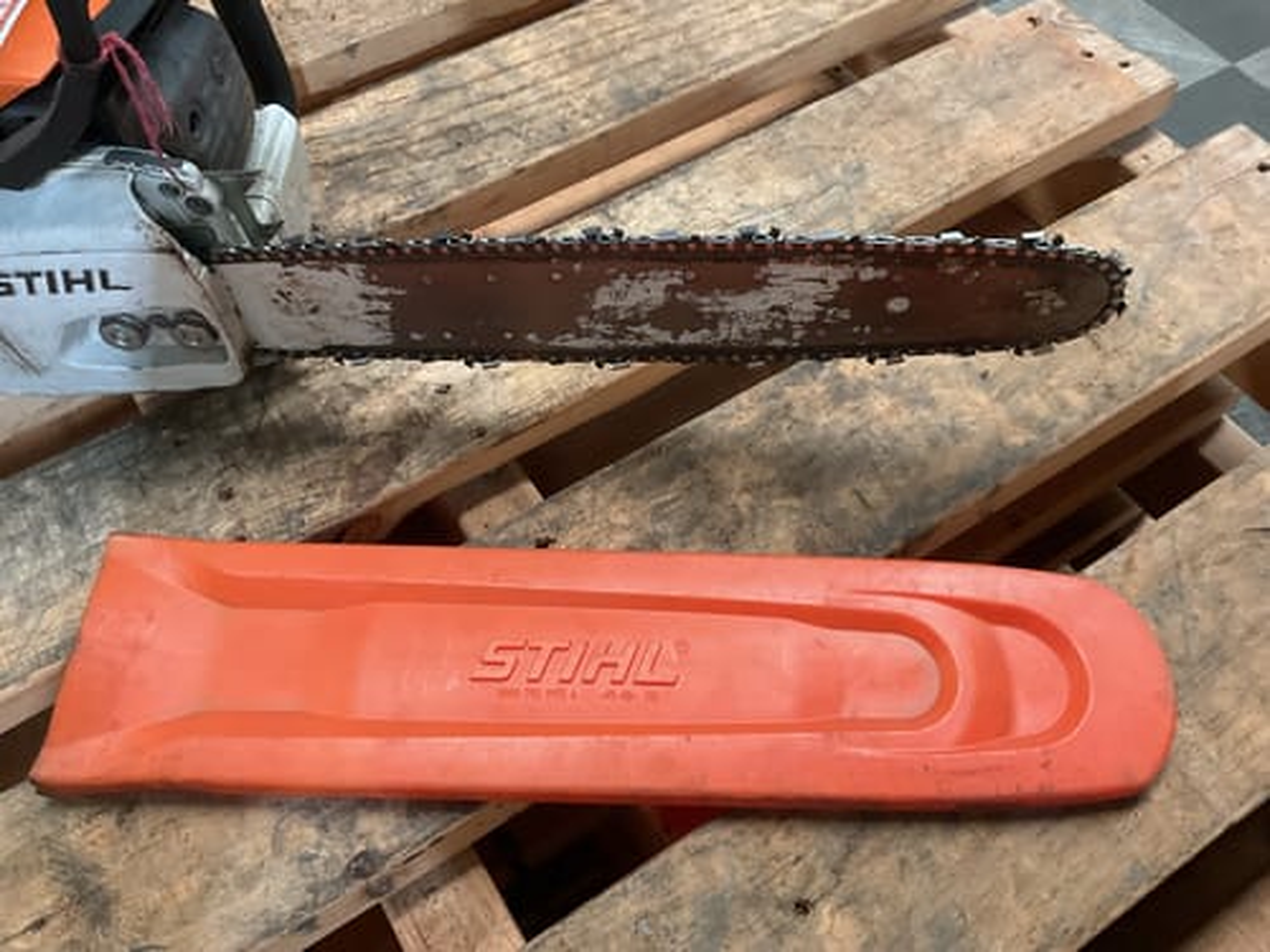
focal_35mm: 29
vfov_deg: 48.2
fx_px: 1064
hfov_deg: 61.7
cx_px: 635
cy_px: 476
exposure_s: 1/60
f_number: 1.8
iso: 250
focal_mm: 3
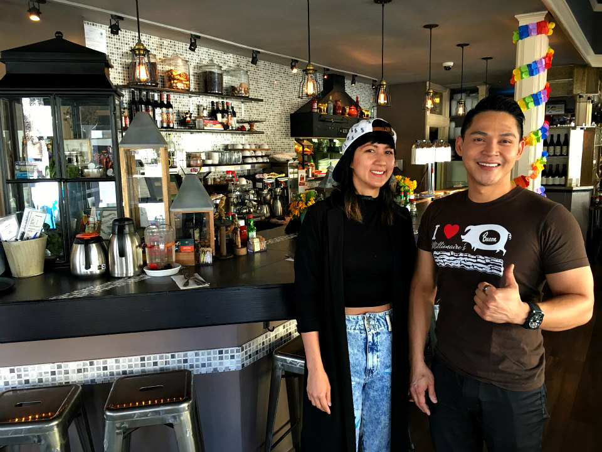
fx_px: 504
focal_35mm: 29
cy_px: 226
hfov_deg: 61.7
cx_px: 301
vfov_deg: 48.2
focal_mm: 4.15
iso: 80
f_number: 2.2
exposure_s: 1/30
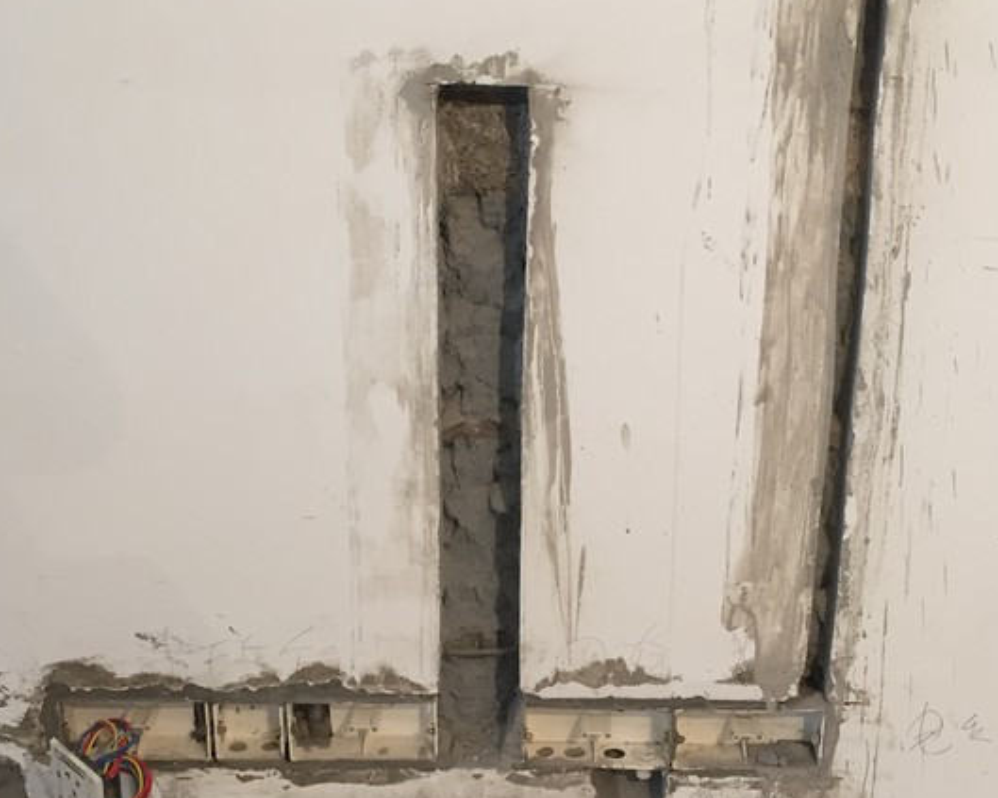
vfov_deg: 28.0
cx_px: 523
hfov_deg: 34.7
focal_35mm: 54
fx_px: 1595
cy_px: 510
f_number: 2.2
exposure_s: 1/33
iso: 100
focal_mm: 4.15
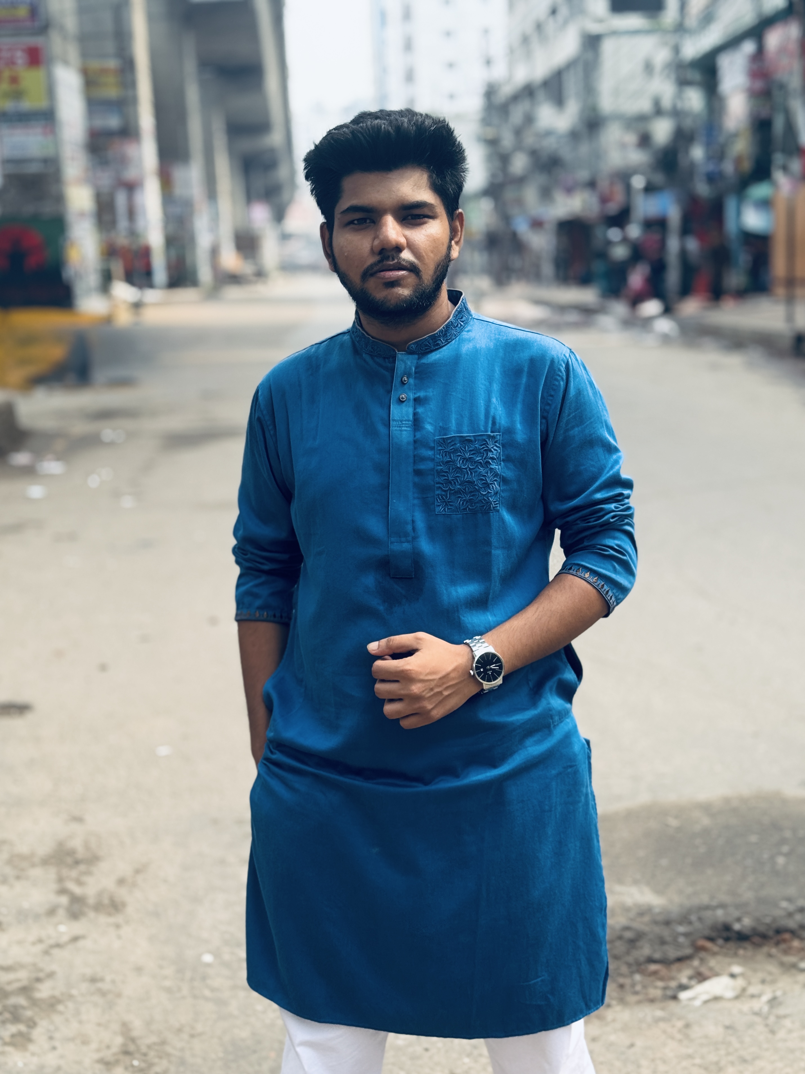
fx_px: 1488
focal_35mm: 48
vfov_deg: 39.7
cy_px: 537
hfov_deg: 30.3
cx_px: 402
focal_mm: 6.76
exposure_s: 1/495
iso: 64
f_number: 1.78
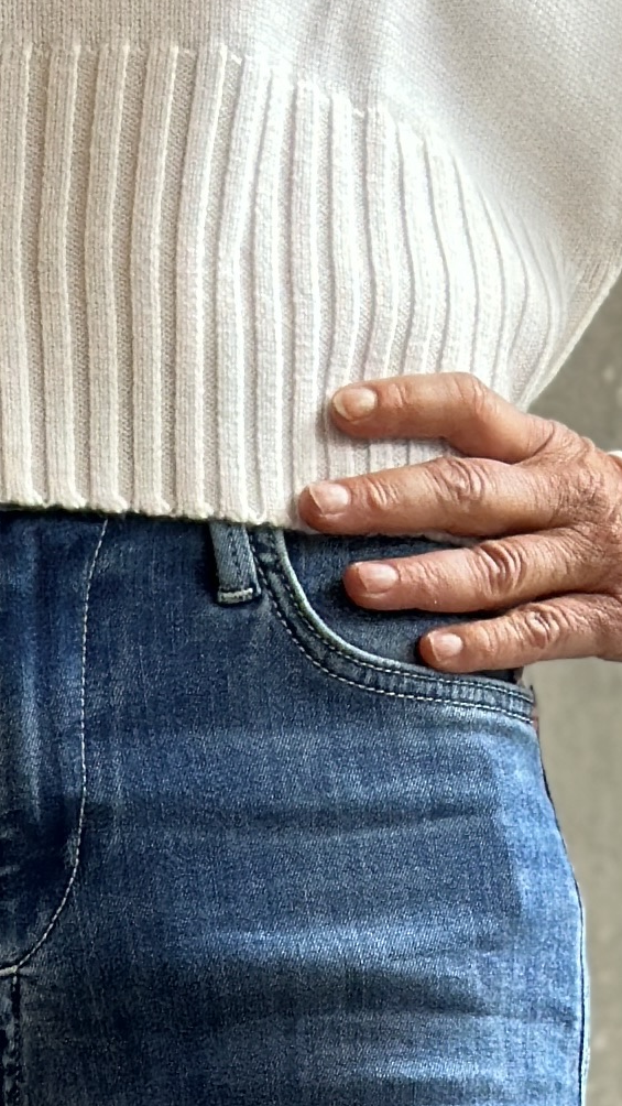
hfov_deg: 5.8
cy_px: 2113
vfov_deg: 9.6
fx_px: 6155
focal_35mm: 210
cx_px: 2
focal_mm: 6.86
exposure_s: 1/121
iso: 125
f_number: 1.78
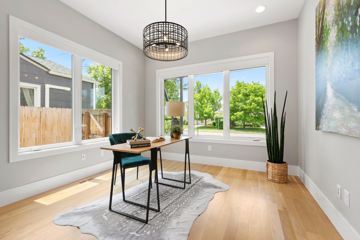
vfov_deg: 73.8
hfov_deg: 96.7
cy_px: 120
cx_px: 180
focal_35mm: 16
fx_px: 160
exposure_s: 1/20
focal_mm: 16
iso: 400
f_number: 8
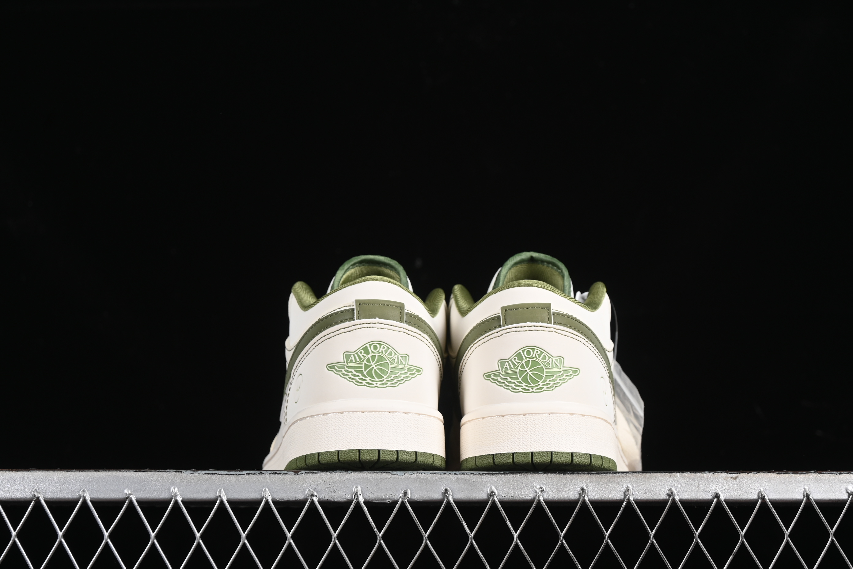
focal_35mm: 72
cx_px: 426
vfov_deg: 18.9
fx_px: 1706
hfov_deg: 28.1
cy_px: 284
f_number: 7.1
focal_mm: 48
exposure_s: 1/160
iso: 160
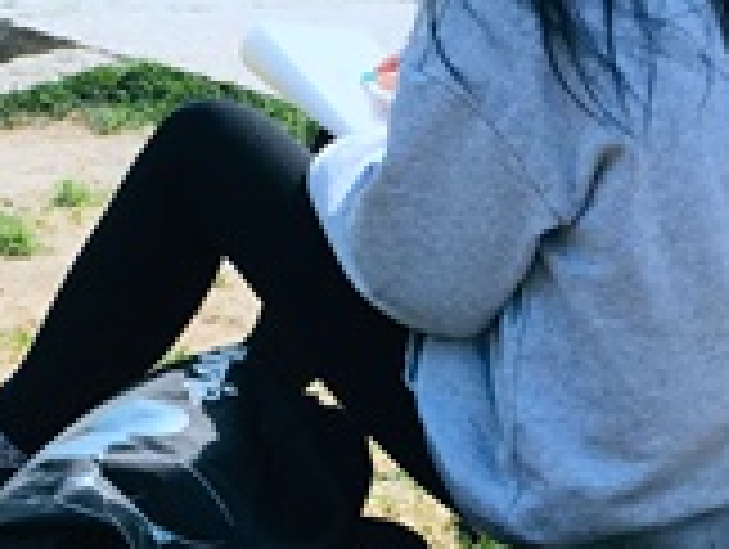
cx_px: -135
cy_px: -252
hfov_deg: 10.1
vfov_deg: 7.6
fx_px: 4071
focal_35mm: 193
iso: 20
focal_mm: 6.6
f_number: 2.8
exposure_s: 1/447
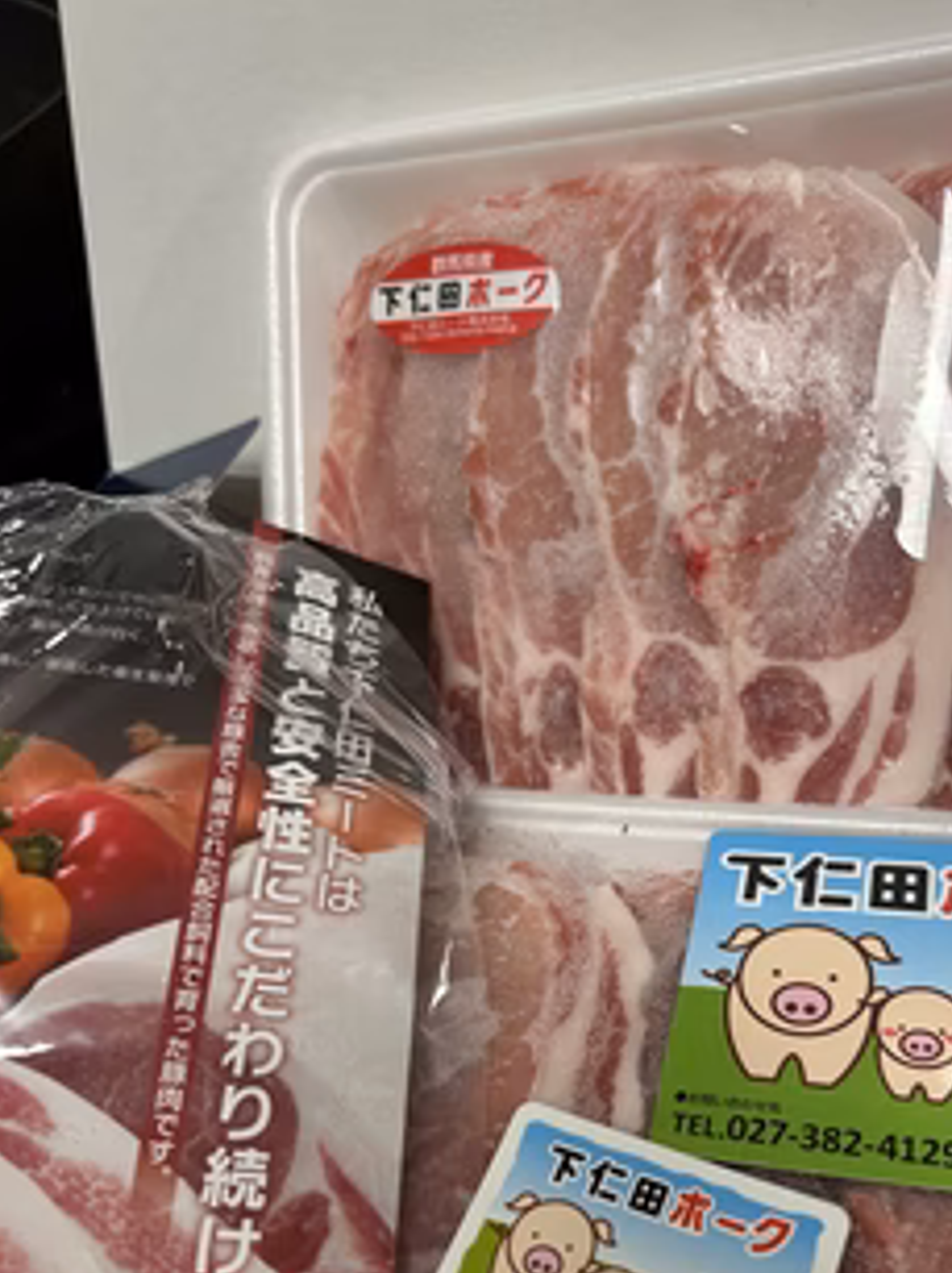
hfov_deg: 41.3
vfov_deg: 53.1
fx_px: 1248
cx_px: 619
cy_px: 828
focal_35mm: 34
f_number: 1.5
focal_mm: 5.7
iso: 80
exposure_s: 1/60
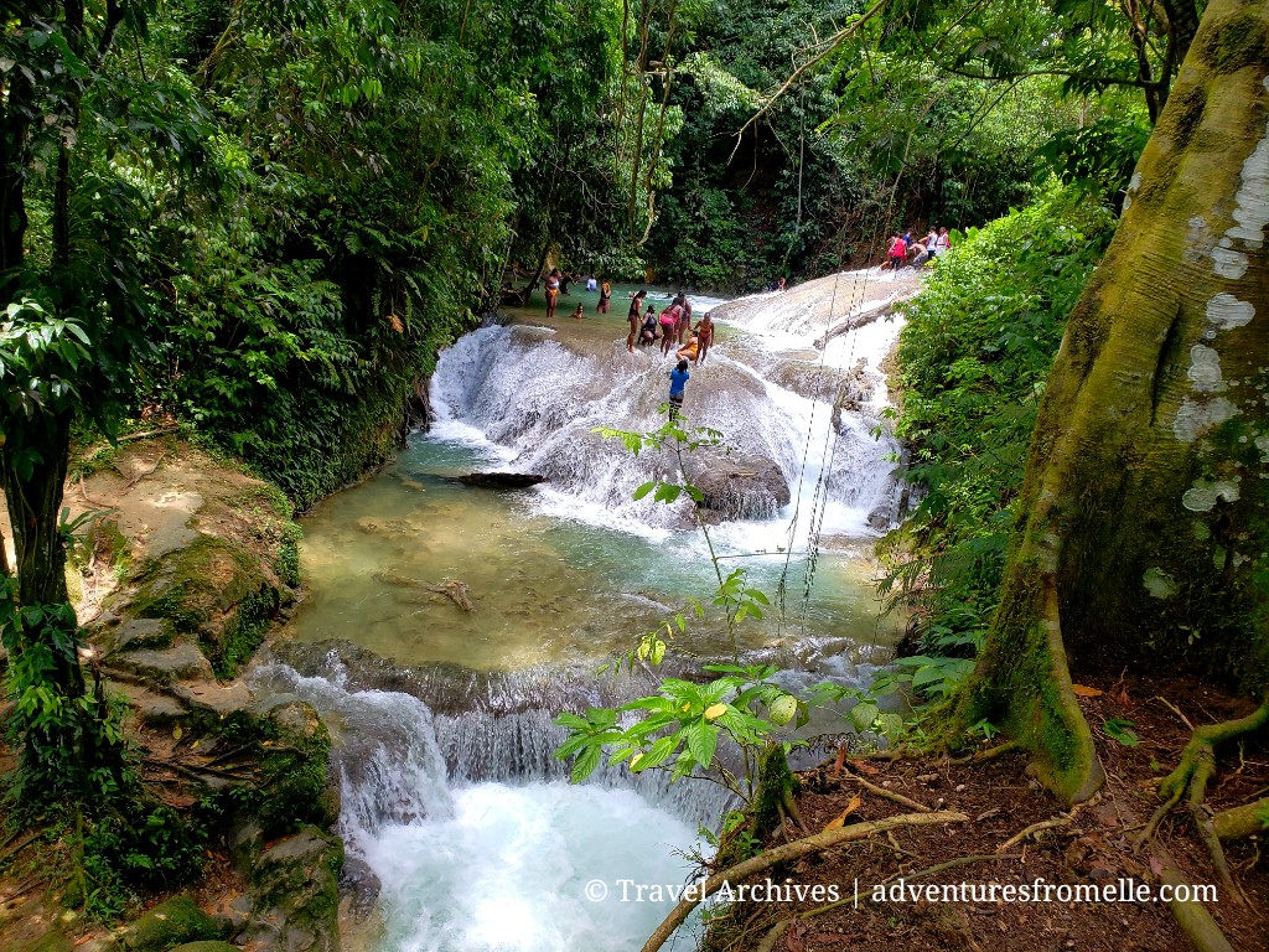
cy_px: 476
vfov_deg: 53.1
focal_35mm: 26
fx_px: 953
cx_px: 634
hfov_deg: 67.3
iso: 64
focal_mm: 4.3
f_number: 2.4
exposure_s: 1/120
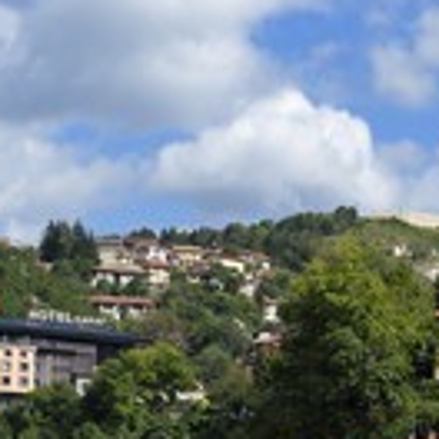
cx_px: 496
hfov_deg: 10.6
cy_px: 406
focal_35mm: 162
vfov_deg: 10.7
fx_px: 2324
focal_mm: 60
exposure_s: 1/320
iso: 200
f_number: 11
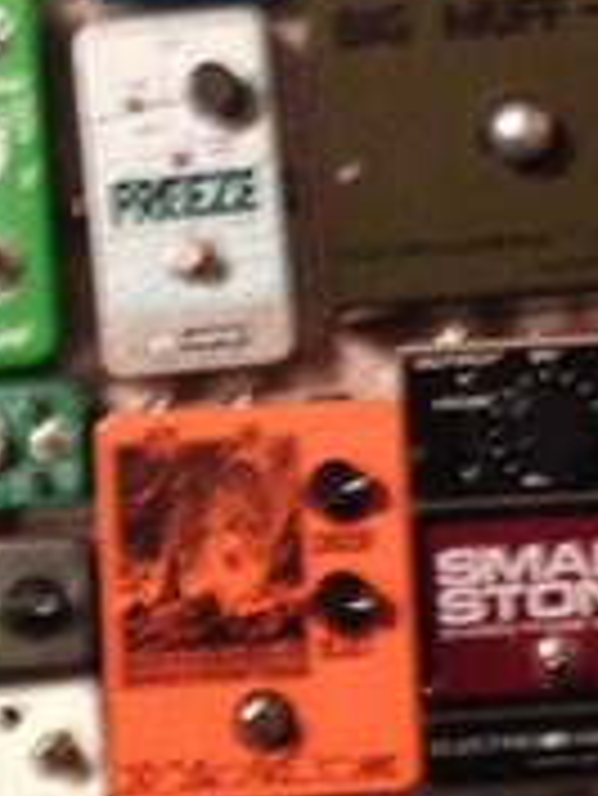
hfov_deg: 13.2
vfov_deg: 17.5
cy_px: 274
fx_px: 2577
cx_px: 508
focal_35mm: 112
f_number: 2.4
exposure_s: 1/15
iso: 800
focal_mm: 4.12
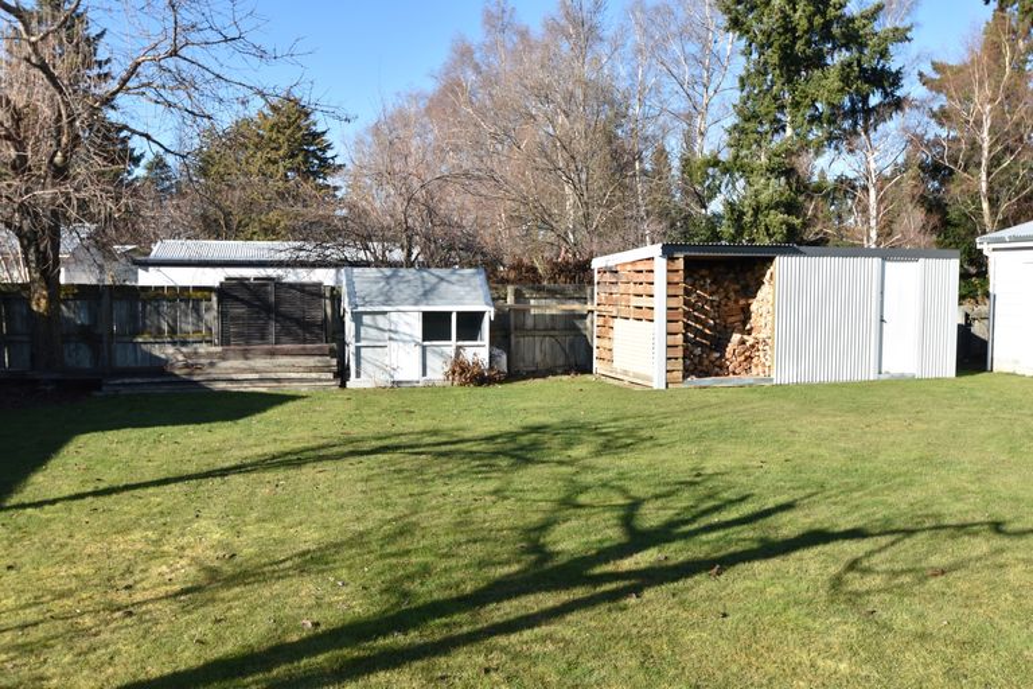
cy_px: 344
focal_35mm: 30
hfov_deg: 61.9
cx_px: 516
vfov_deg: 43.6
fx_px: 861
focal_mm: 20
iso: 200
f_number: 9
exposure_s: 1/320
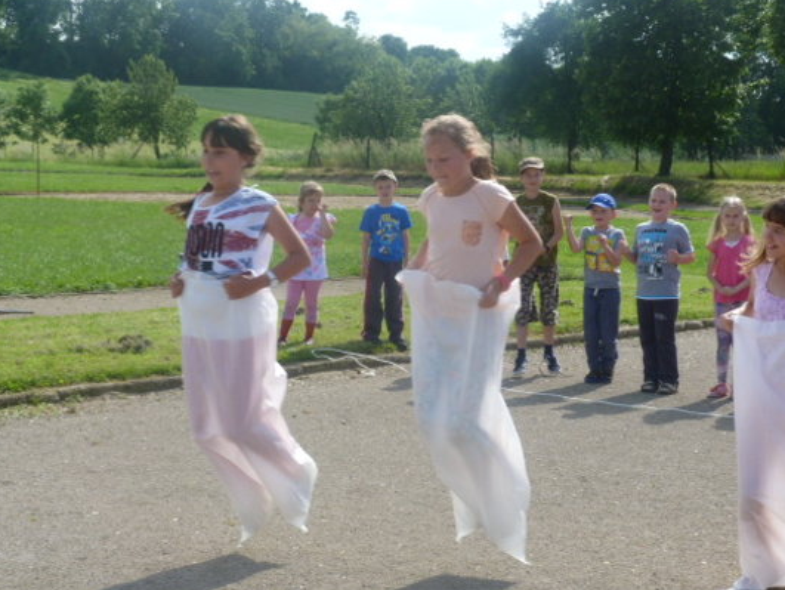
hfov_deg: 23.8
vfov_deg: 18.0
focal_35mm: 82
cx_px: 473
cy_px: 294
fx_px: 1861
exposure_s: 1/250
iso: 80
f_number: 5.6
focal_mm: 12.1
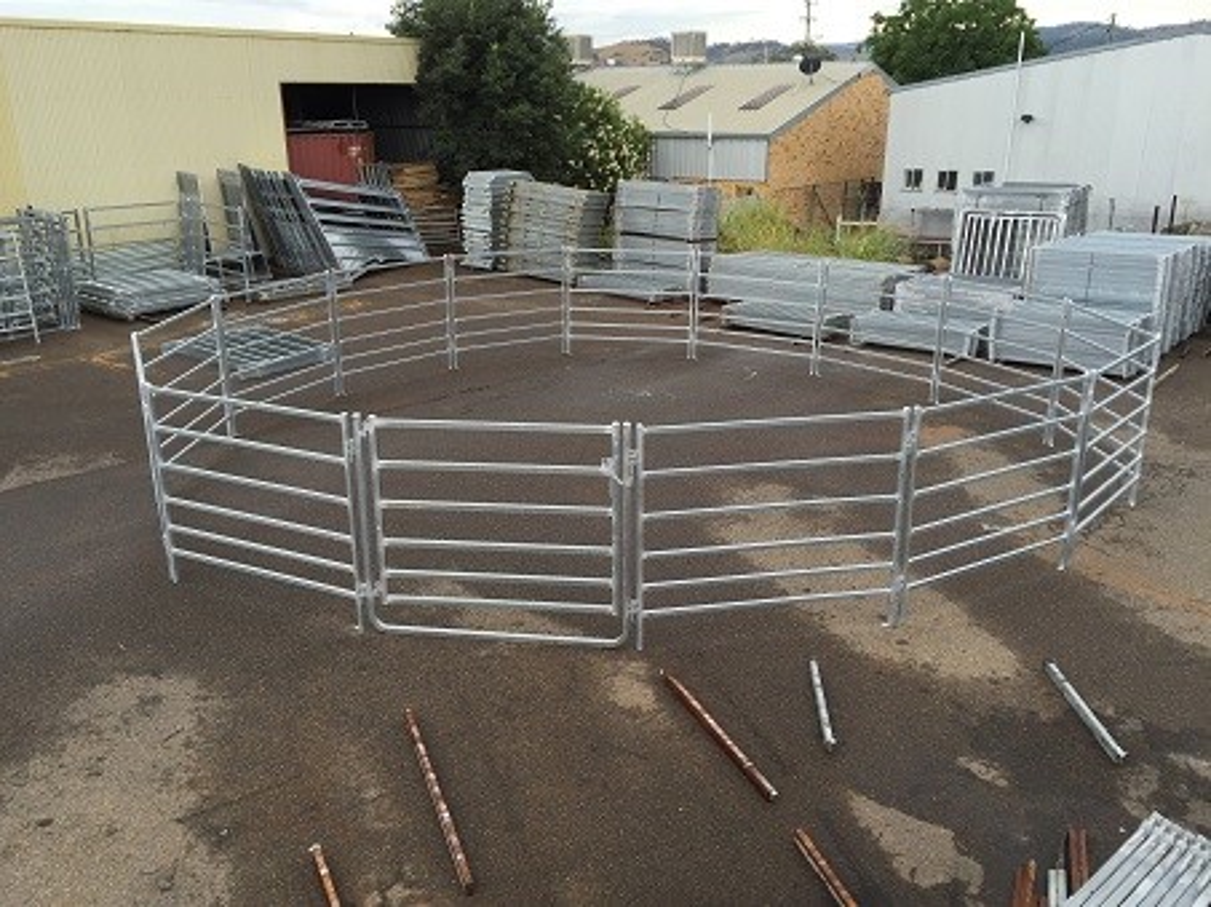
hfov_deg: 61.7
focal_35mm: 29
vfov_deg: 48.2
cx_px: 606
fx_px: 1014
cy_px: 454
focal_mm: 4.15
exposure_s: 1/391
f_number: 2.2
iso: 32
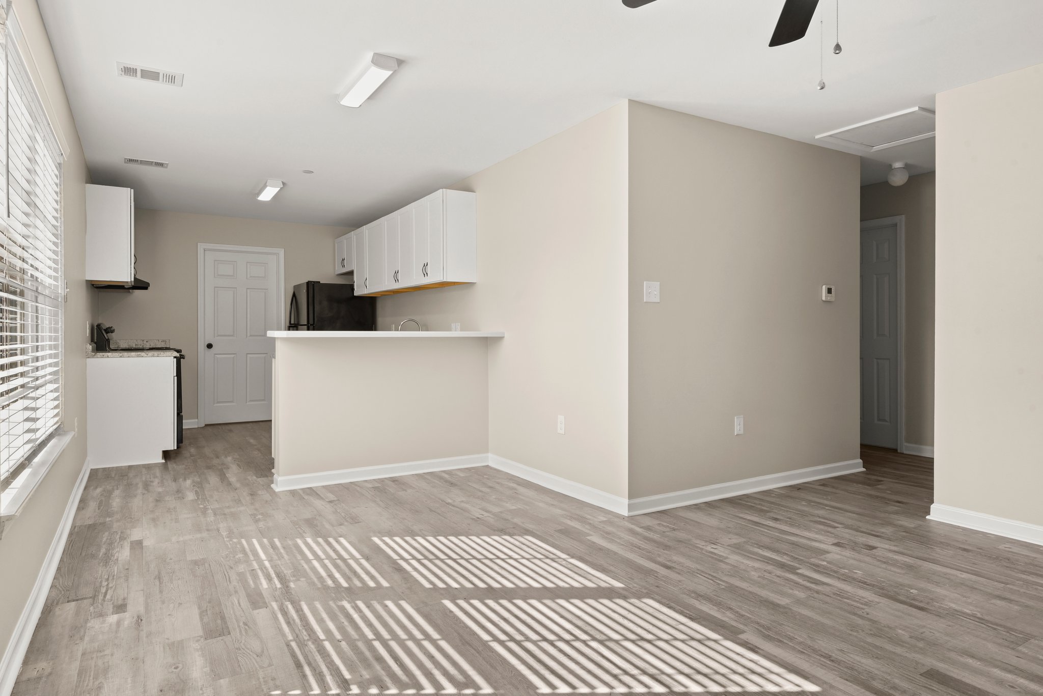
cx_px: 522
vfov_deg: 57.3
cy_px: 348
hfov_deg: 78.6
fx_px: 638
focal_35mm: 22
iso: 200
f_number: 10
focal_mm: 22
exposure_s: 1/6
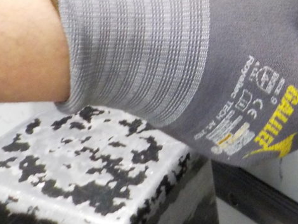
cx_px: 332
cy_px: -120
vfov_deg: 14.1
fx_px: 844
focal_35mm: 98
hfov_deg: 19.2
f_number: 3.3
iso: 400
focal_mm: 4.1
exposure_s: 1/20
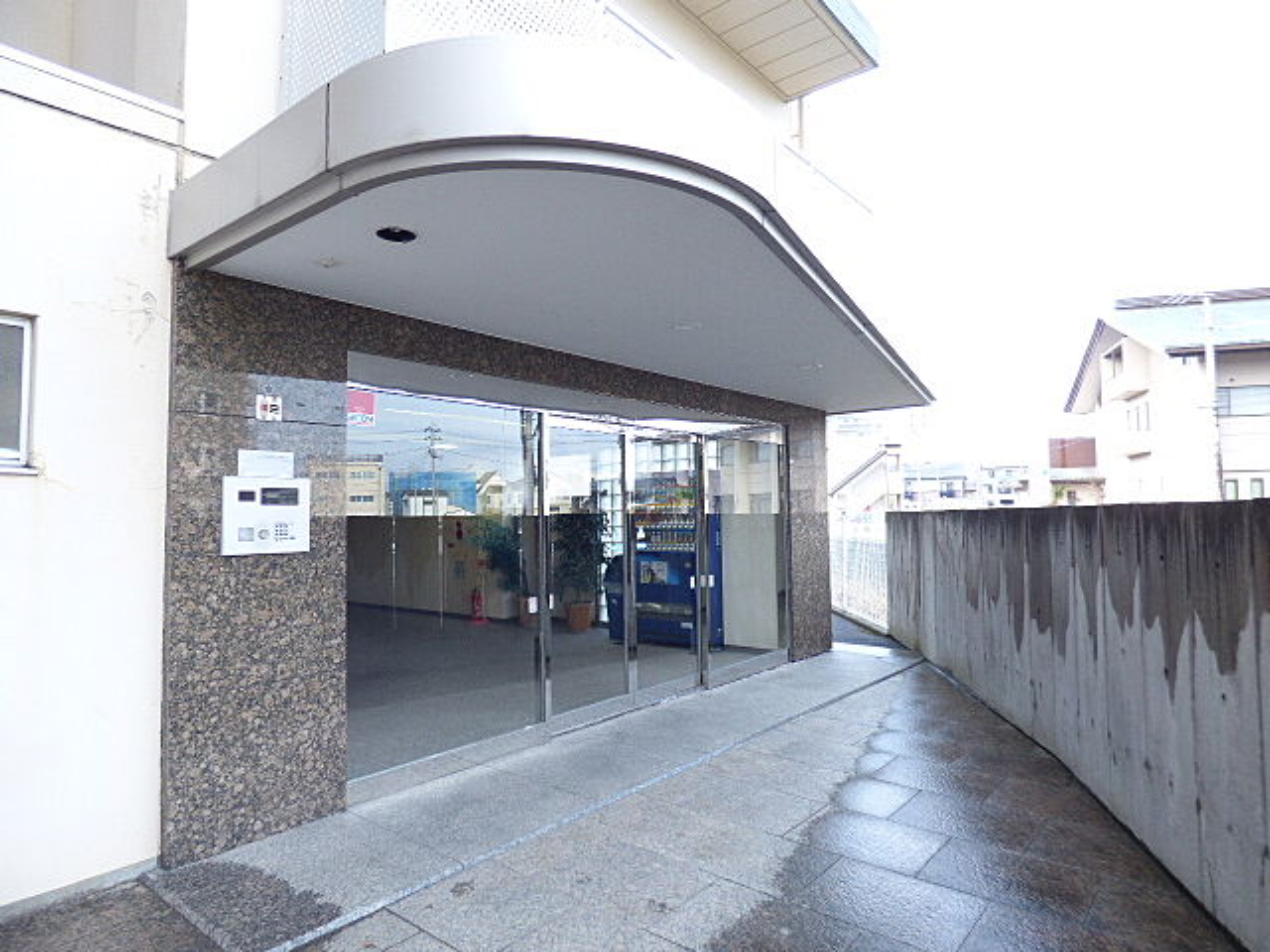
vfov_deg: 66.0
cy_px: 476
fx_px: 734
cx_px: 635
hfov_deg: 81.7
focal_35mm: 20
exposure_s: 1/60
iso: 100
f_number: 2.8
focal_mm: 3.58
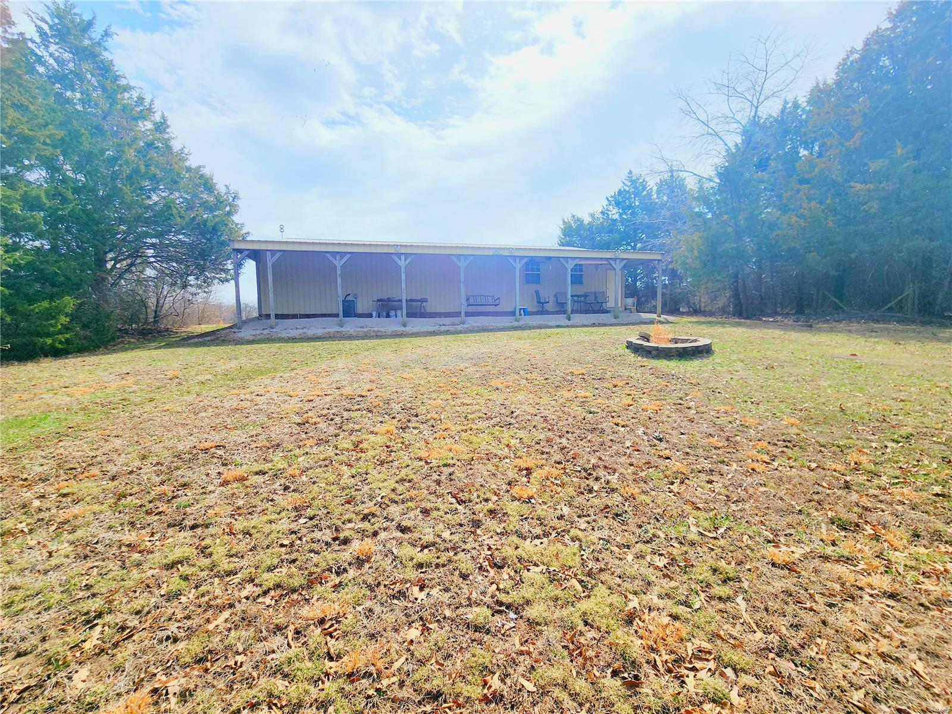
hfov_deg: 106.2
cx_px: 476
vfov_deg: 89.9
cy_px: 357
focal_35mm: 13
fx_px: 358
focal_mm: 2.2
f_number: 2.2
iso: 50
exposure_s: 1/3333
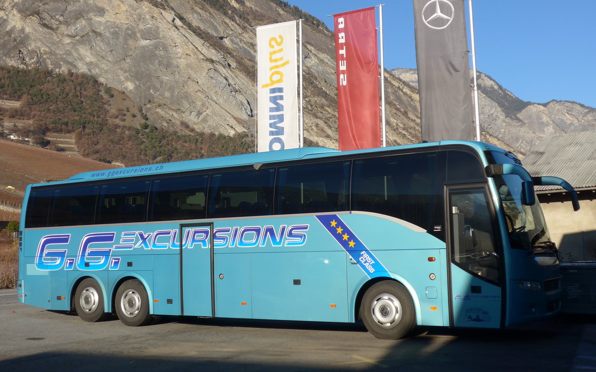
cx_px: 299
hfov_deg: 45.3
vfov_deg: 29.2
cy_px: 172
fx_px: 715
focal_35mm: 44
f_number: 2.8
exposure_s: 1/1600
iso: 80
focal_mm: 8.4
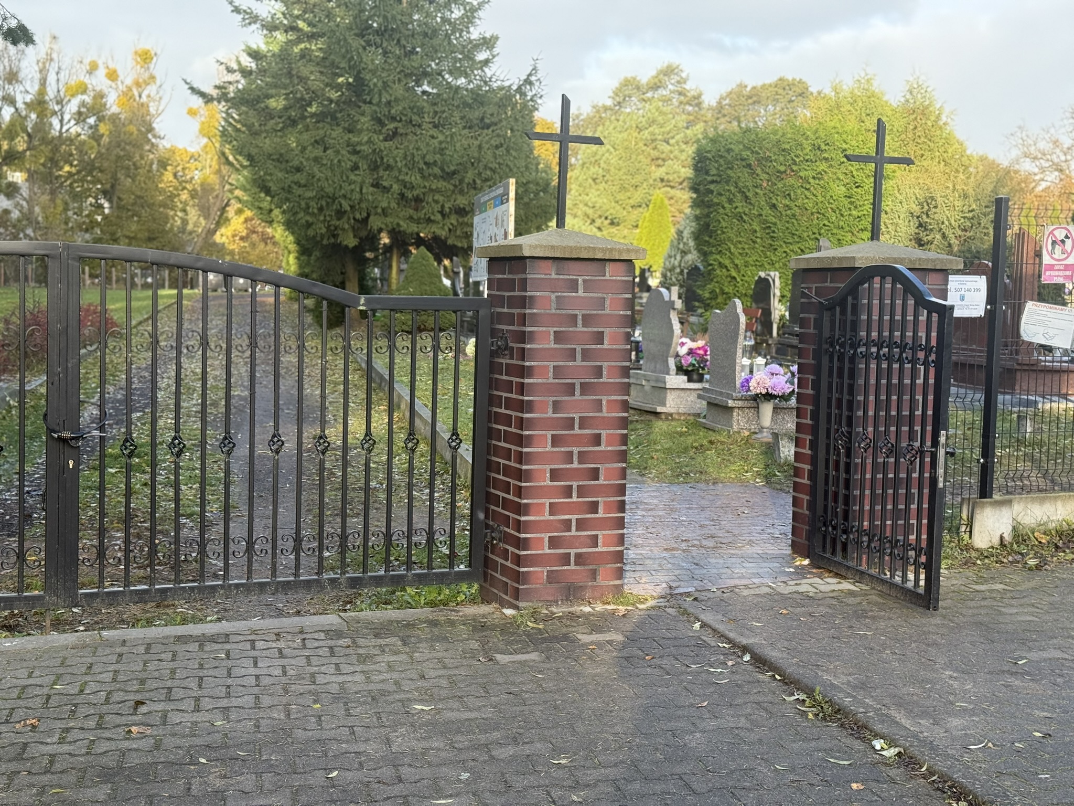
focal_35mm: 48
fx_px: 1489
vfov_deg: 30.3
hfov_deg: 39.7
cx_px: 537
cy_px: 403
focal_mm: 6.76
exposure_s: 1/516
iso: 100
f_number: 1.78
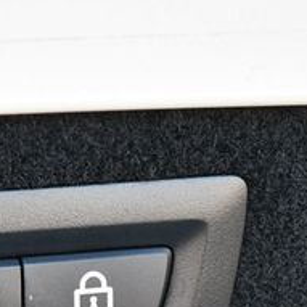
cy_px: 301
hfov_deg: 7.3
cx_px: 23
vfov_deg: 7.3
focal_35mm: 240
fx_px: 2408
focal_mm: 42
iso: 800
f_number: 5.3
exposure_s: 1/200
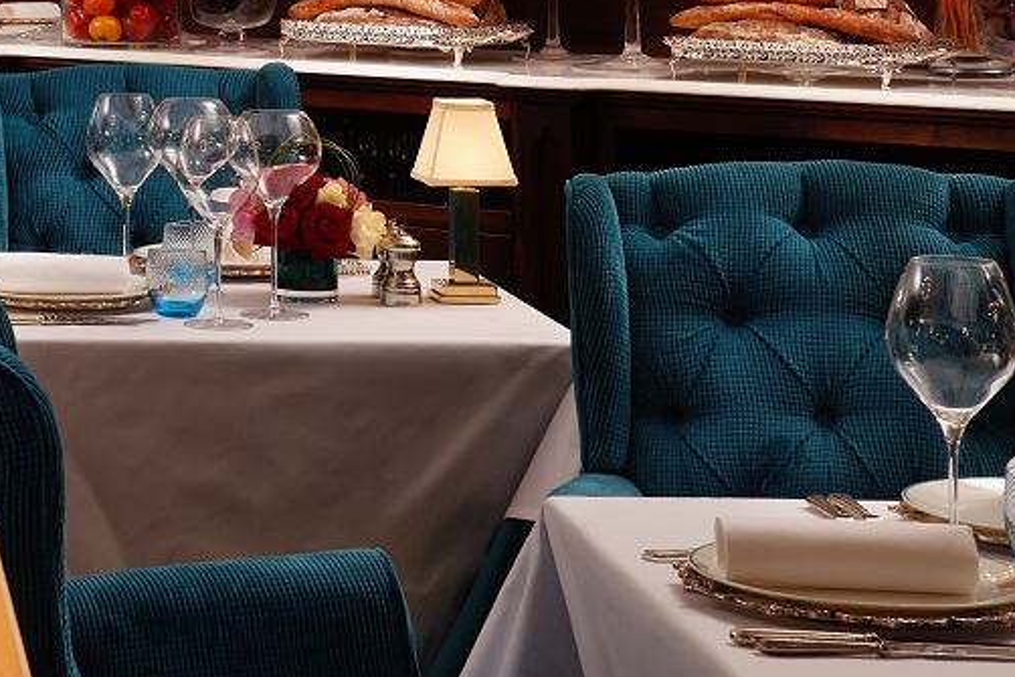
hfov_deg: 14.4
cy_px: -125
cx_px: -538
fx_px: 3723
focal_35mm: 132
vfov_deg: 10.2
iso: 200
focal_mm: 40
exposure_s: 1/250
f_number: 16
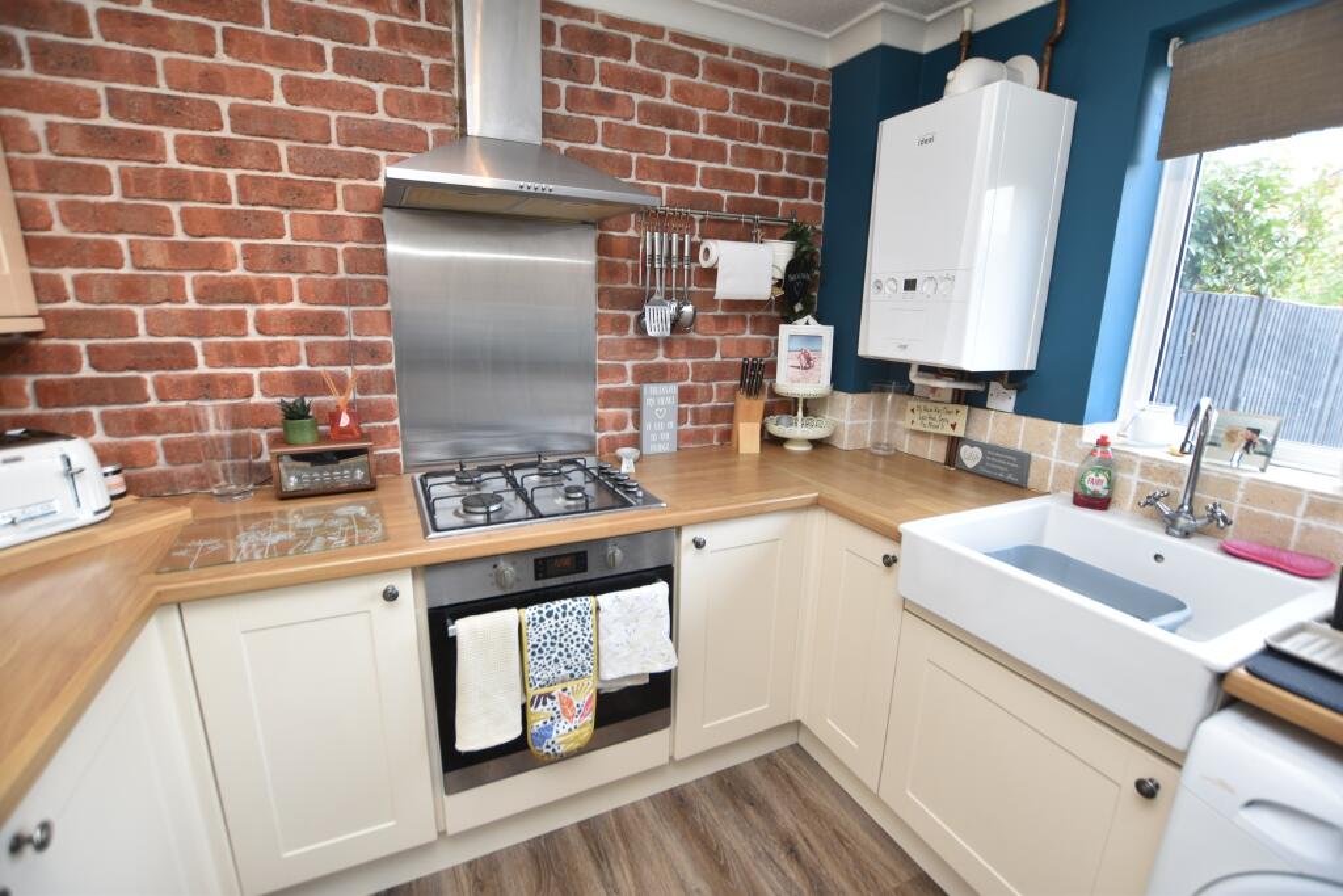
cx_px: 672
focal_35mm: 15
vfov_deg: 77.3
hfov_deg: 100.4
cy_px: 448
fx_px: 560
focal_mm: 10
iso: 100
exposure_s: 1/20
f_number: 3.5
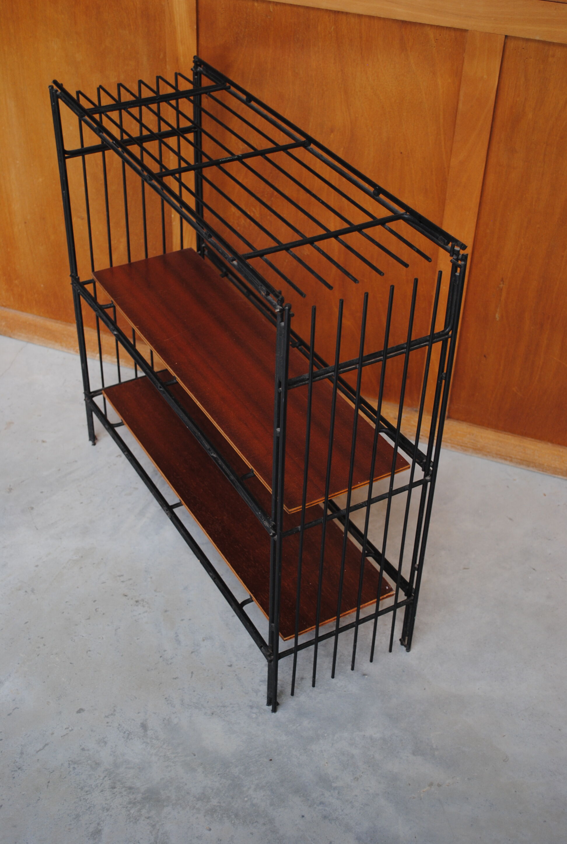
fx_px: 1058
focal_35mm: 45
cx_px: 284
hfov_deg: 30.0
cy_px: 422
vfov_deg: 43.5
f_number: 4.5
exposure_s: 1/80
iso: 200
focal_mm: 30
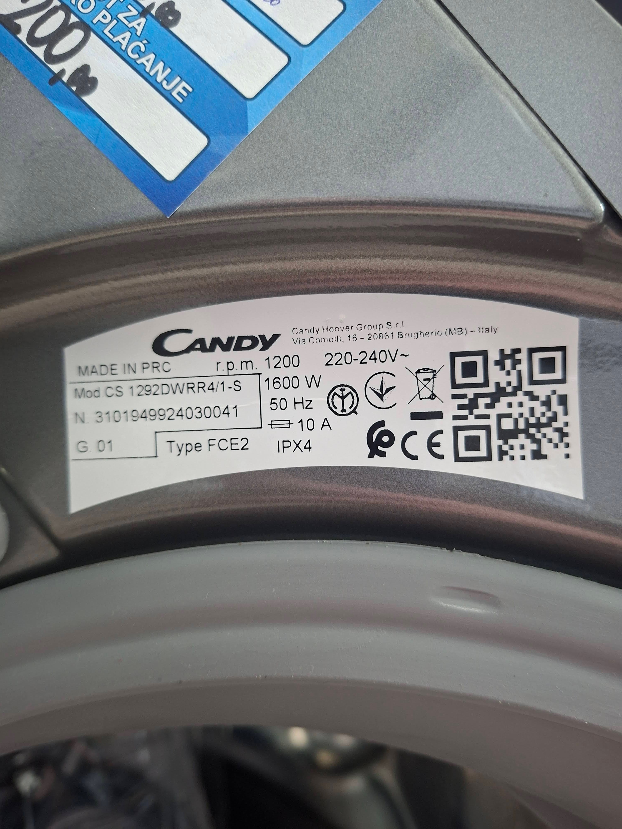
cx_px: 311
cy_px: 414
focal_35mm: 23
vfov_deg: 73.9
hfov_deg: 58.9
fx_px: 551
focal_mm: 5.54
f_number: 1.8
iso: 400
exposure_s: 1/25
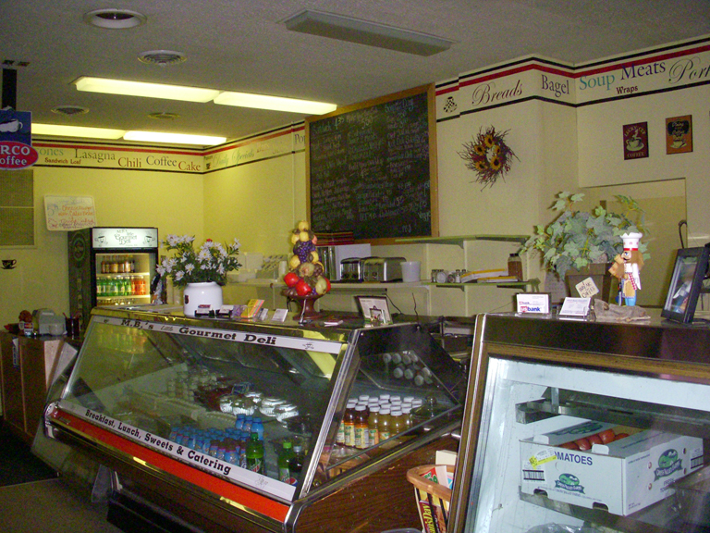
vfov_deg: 37.7
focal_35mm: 38
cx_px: 355
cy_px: 266
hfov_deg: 49.0
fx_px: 779
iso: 640
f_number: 3.3
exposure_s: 1/200
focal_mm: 6.3
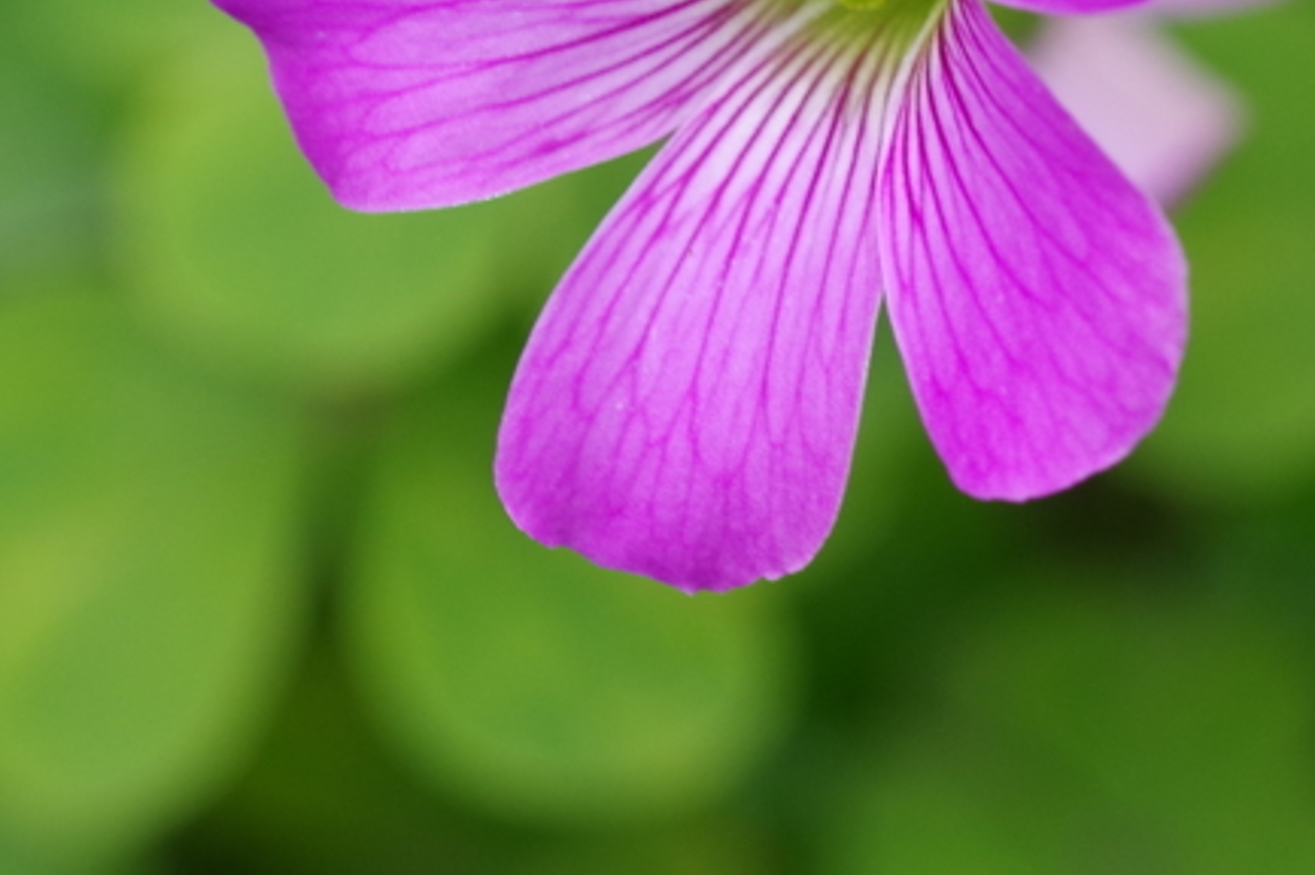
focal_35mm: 355
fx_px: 12957
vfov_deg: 3.9
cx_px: 917
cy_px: 131
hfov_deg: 5.8
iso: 400
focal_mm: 100
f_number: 9
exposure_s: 1/160
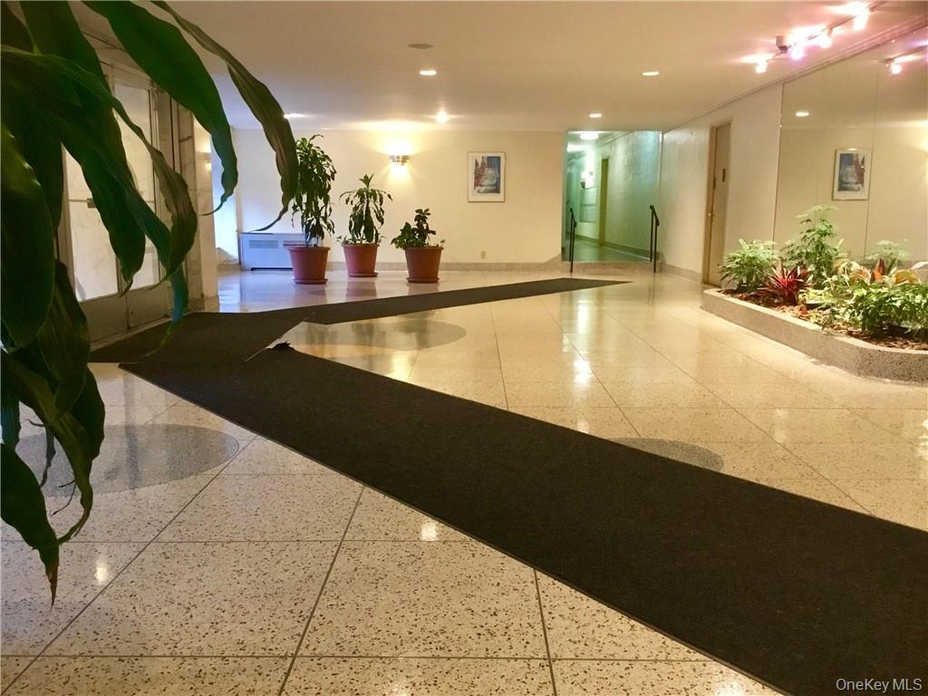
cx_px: 464
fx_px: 831
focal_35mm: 31
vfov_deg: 45.4
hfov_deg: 58.4
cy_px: 348
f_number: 2.4
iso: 200
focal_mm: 3.3
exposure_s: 1/20
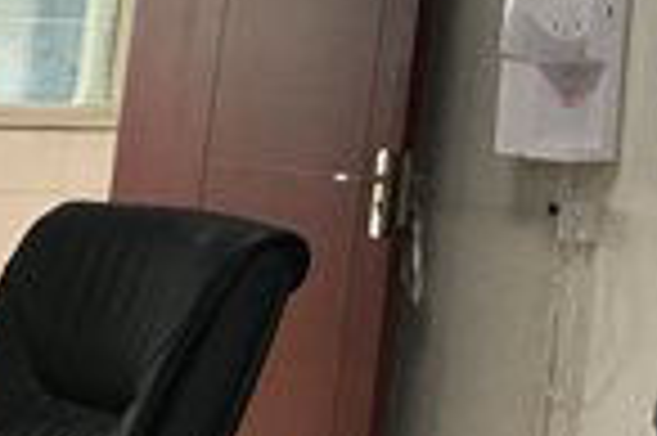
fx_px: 2078
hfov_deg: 16.2
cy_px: -258
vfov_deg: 11.4
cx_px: 1030
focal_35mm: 114
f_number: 2.2
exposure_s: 1/33
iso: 40
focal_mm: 4.15
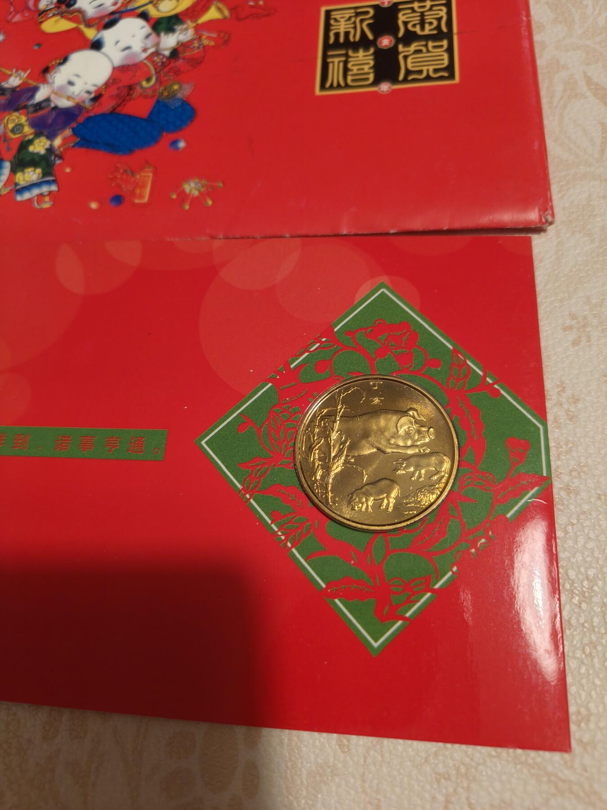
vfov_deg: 71.6
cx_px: 304
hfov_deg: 56.8
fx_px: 561
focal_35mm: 24
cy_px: 405
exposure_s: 1/50
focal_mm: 5.59
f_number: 1.8
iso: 400
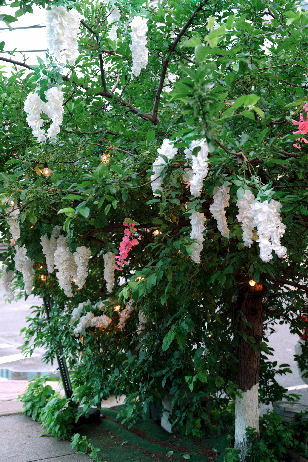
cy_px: 231
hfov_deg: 27.5
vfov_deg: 40.3
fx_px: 629
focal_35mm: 49
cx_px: 154
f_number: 2.8
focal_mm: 49
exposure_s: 1/60
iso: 400
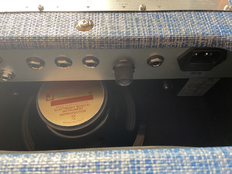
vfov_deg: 53.1
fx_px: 174
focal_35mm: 26
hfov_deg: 67.3
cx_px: 116
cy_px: 87
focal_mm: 4.25
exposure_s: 1/60
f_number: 1.8
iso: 160
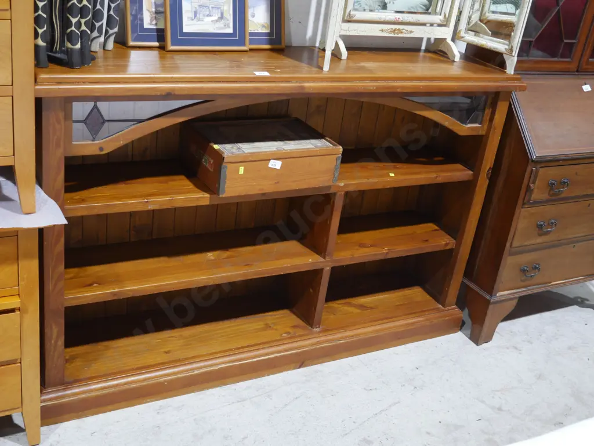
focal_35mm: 42
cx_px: 297
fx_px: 721
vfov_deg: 34.4
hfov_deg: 44.8
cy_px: 223
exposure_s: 1/60
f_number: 4.6
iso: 800
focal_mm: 21
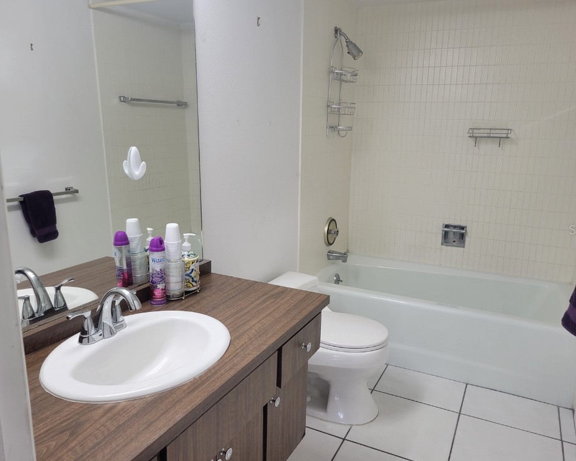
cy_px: 229
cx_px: 310
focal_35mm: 28
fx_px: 477
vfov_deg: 51.5
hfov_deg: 62.1
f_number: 1.8
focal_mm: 5.4
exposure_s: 1/120
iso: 100
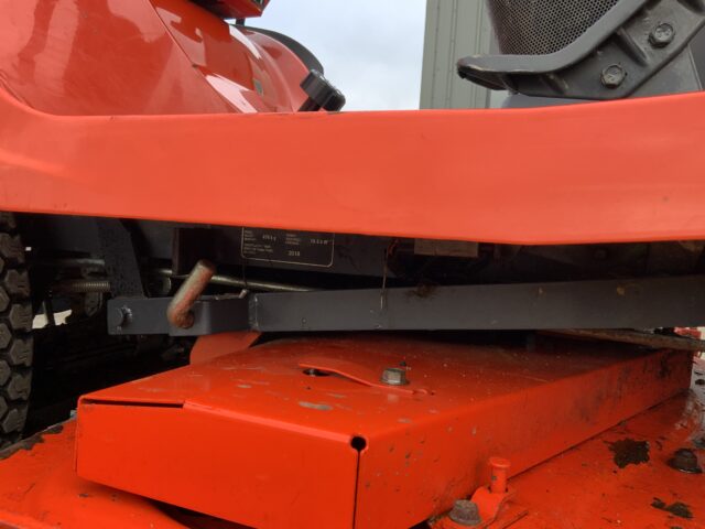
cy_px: 264
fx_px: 591
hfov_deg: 61.7
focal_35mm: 29
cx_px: 352
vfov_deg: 48.2
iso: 64
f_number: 1.8
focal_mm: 3
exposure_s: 1/77
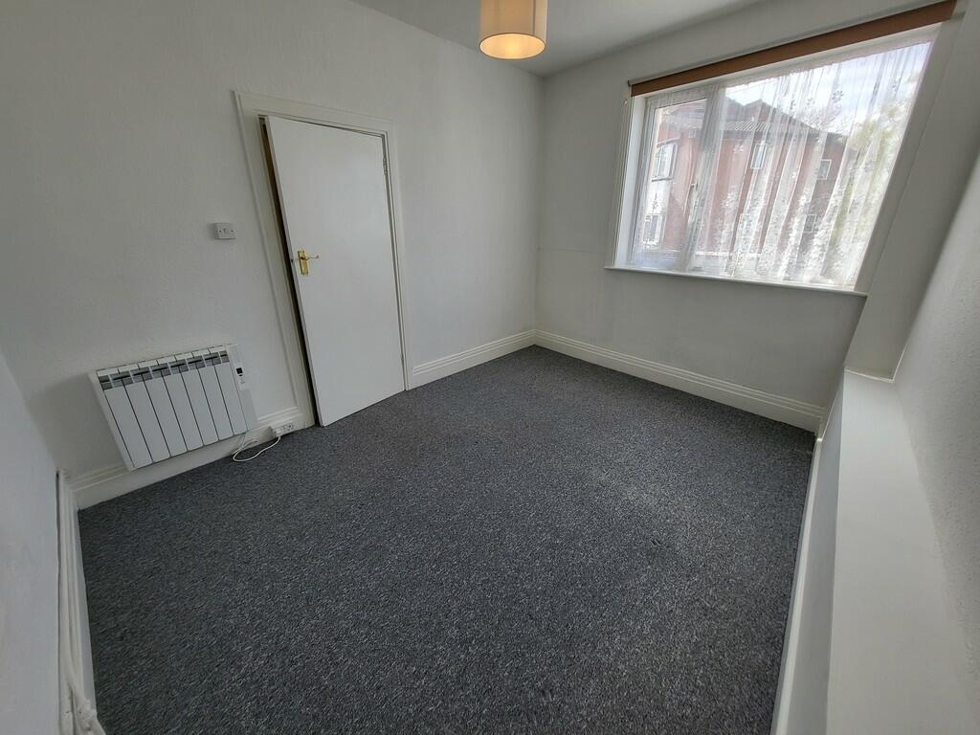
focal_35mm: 13
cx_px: 490
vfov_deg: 89.9
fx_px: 368
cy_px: 368
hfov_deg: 106.2
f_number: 2.2
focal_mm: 1.74
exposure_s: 1/134
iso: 32
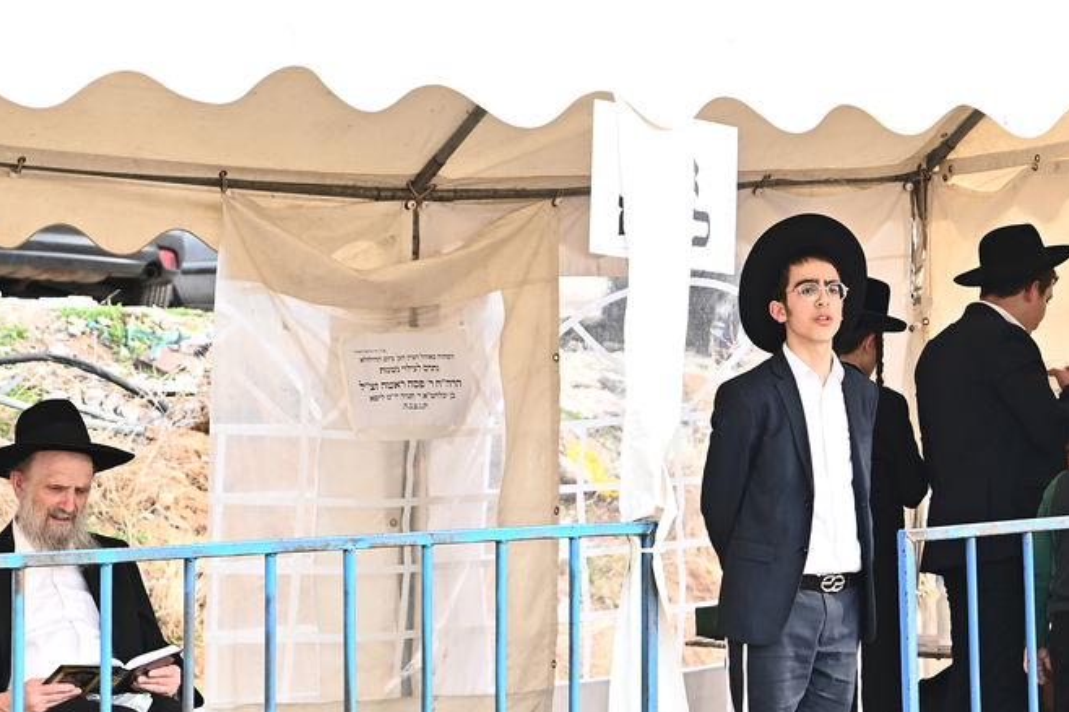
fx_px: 3918
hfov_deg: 15.5
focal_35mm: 132
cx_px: 835
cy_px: 273
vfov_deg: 10.4
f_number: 5.6
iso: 320
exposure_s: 1/200
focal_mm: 62
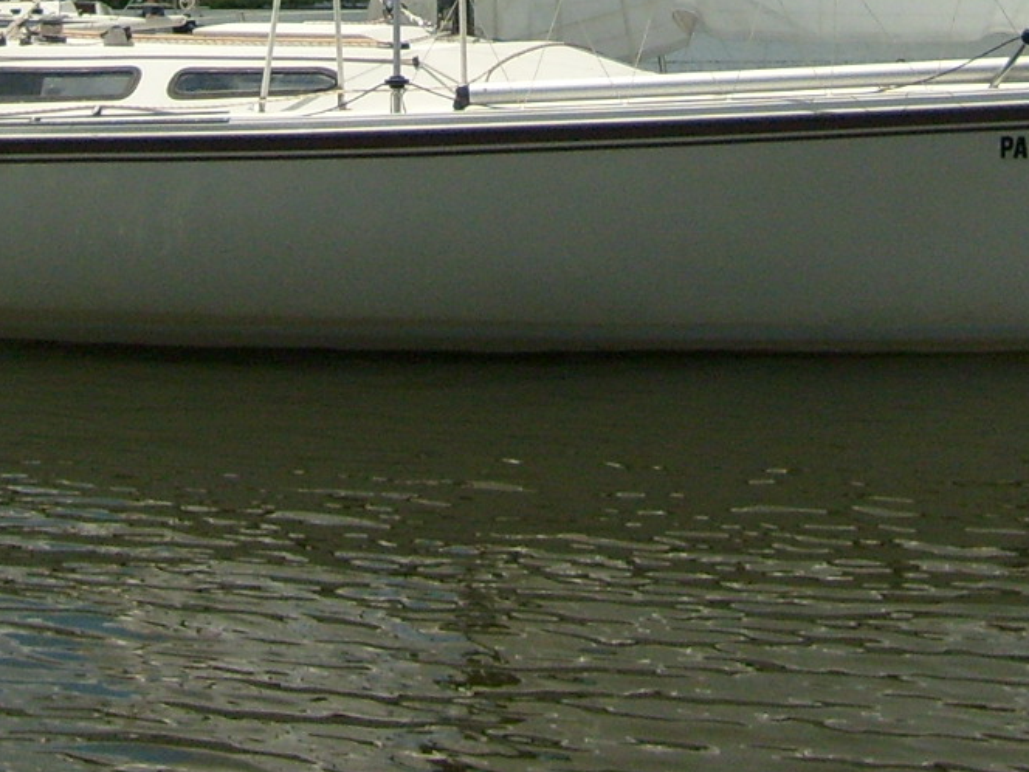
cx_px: 561
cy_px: -389
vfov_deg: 13.0
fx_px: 3210
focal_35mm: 108
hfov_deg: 18.2
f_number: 7.1
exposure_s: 1/500
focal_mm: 5.8
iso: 80
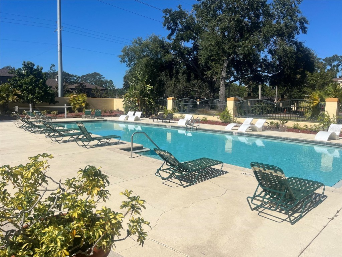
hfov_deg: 67.3
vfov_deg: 53.1
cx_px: 171
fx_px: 257
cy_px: 128
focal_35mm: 26
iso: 50
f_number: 1.6
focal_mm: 5.1
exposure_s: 1/7874
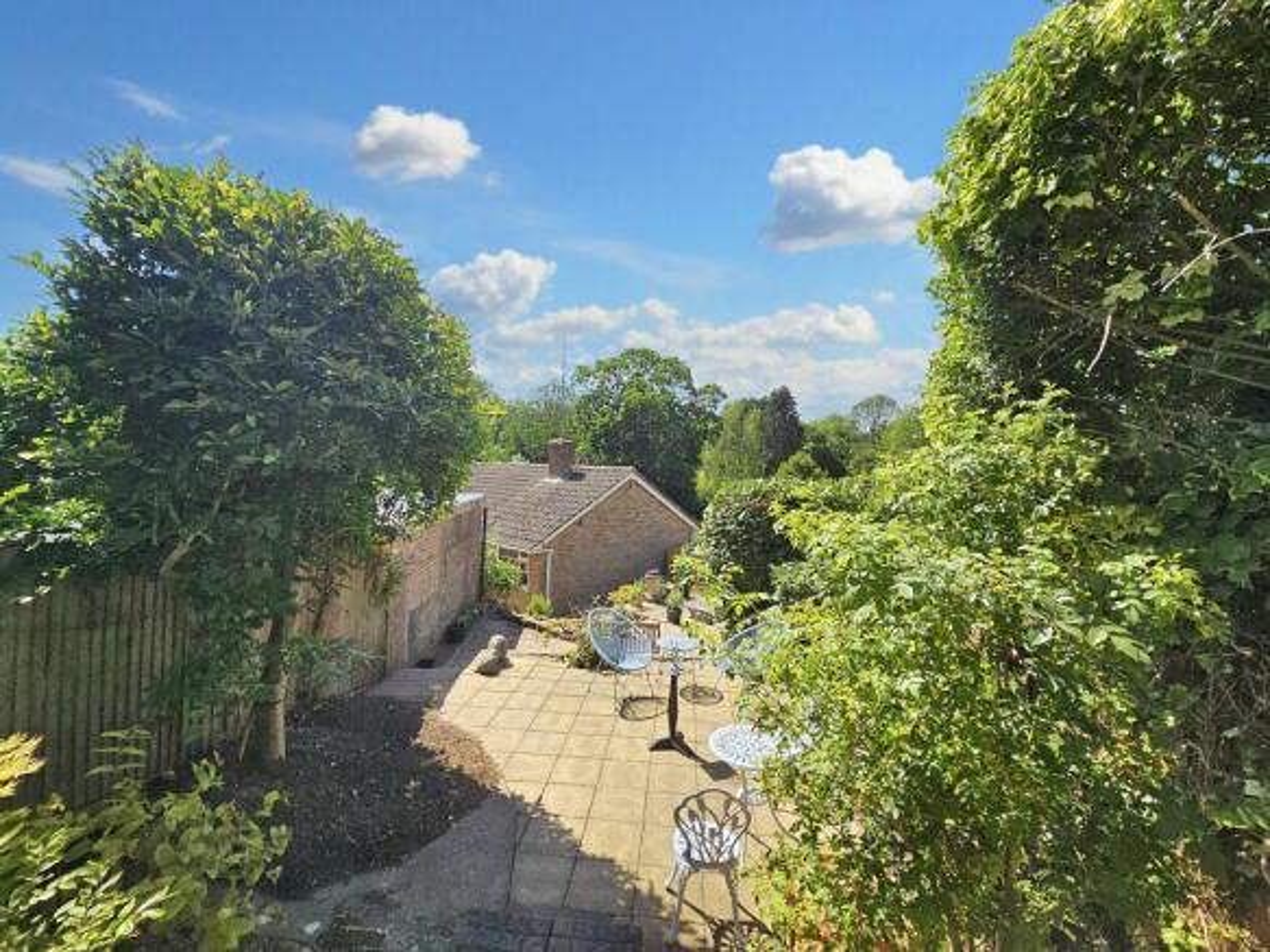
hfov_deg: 106.2
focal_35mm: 13
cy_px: 476
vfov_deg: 89.9
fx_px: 477
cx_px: 635
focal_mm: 2.2
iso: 50
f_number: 2.2
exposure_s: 1/1864
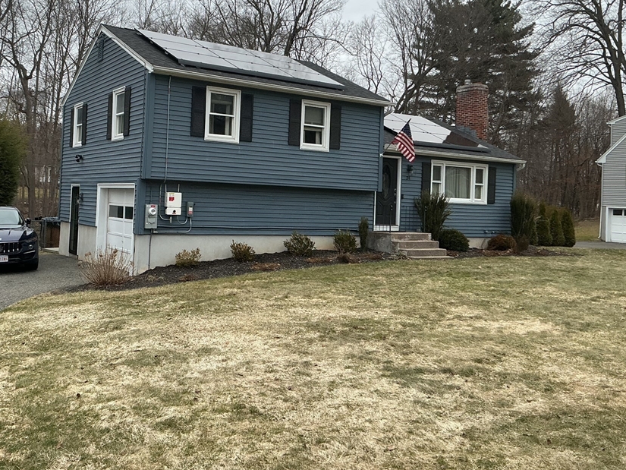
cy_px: 185
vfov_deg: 39.5
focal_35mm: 36
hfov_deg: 51.2
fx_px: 651
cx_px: 266
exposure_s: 1/749
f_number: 1.8
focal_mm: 3
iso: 25
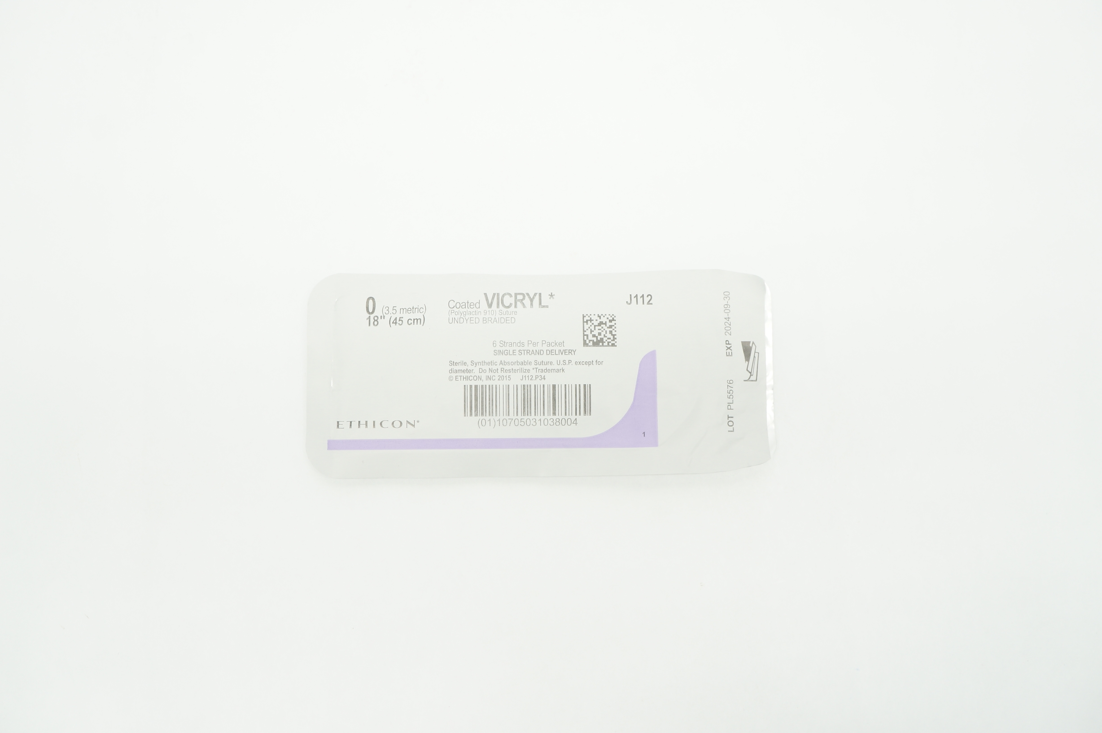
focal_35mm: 27
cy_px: 366
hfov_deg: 67.4
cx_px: 551
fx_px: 826
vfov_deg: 47.8
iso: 400
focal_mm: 18
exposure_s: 1/40
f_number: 6.3
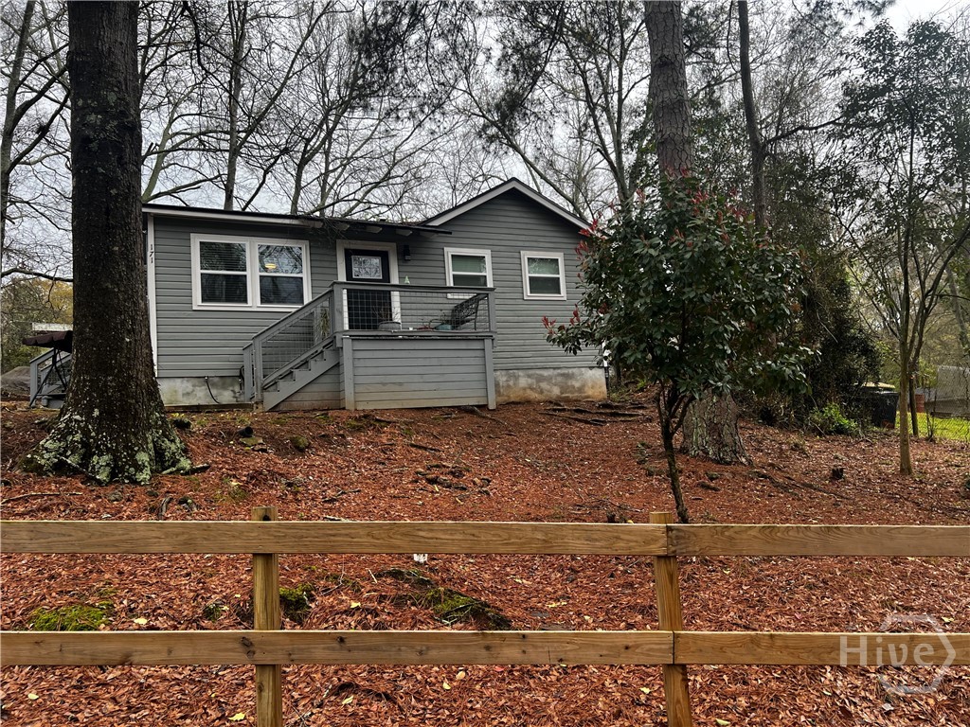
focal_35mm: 26
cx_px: 485
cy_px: 364
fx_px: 729
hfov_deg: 67.3
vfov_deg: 53.1
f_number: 1.5
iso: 50
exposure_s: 1/639
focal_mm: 5.7
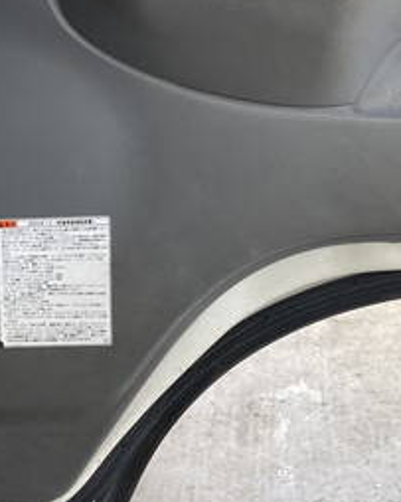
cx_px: 243
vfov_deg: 28.3
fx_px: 950
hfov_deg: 23.8
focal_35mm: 64
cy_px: 42
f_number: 1.6
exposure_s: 1/232
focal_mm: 4.2
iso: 32
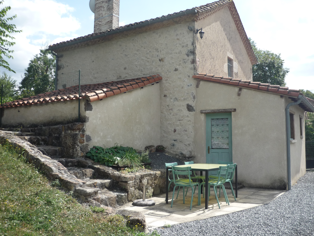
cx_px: 157
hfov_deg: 55.4
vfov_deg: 42.9
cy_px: 118
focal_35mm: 33
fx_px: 299
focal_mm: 5.5
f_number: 8
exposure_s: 1/125
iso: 100
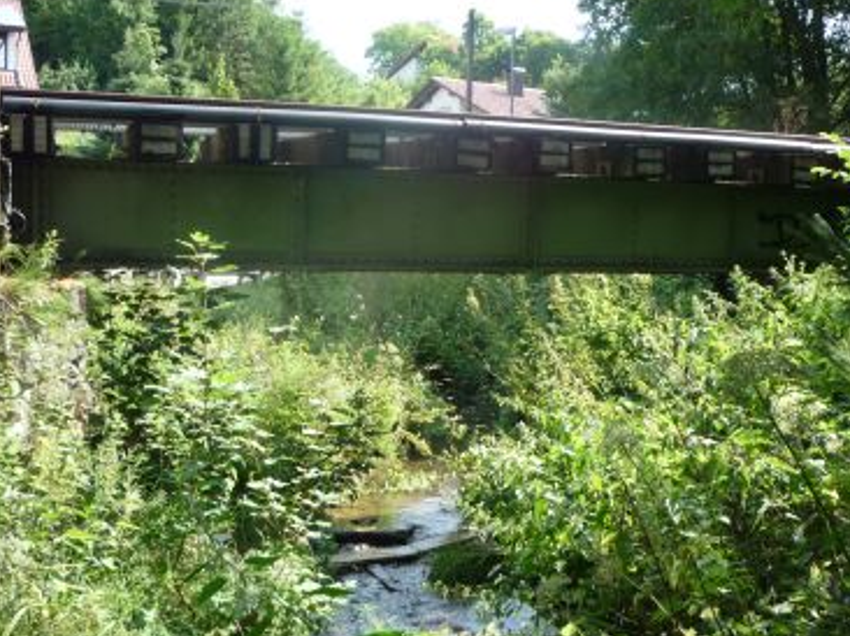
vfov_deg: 34.3
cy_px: 286
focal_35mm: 42
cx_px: 420
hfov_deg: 44.8
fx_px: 1031
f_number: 4
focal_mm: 5.2
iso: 100
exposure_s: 1/125
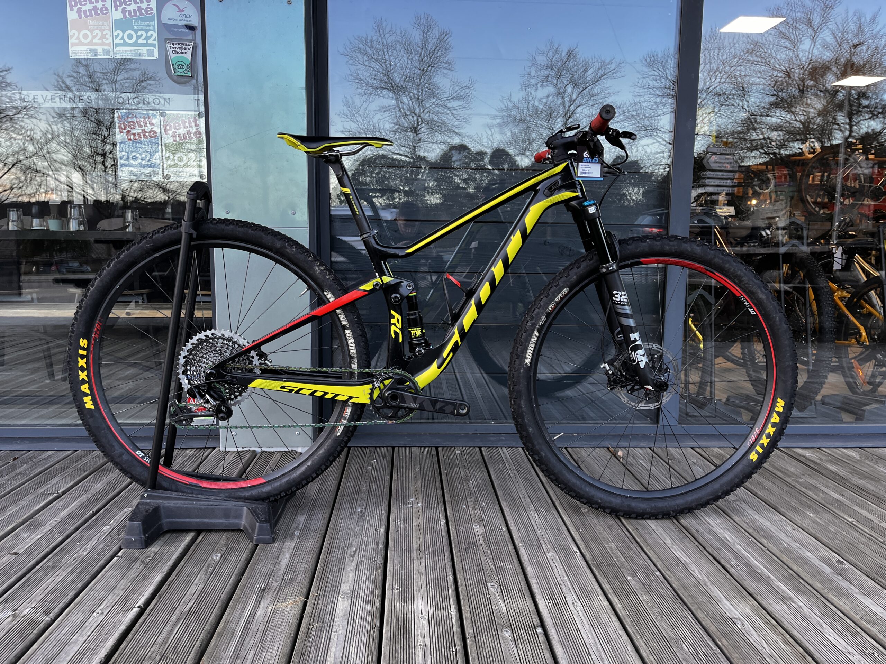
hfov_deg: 67.3
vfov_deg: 53.1
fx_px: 665
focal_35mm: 26
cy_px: 332
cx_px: 443
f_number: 1.6
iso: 100
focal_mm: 5.1
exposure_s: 1/100
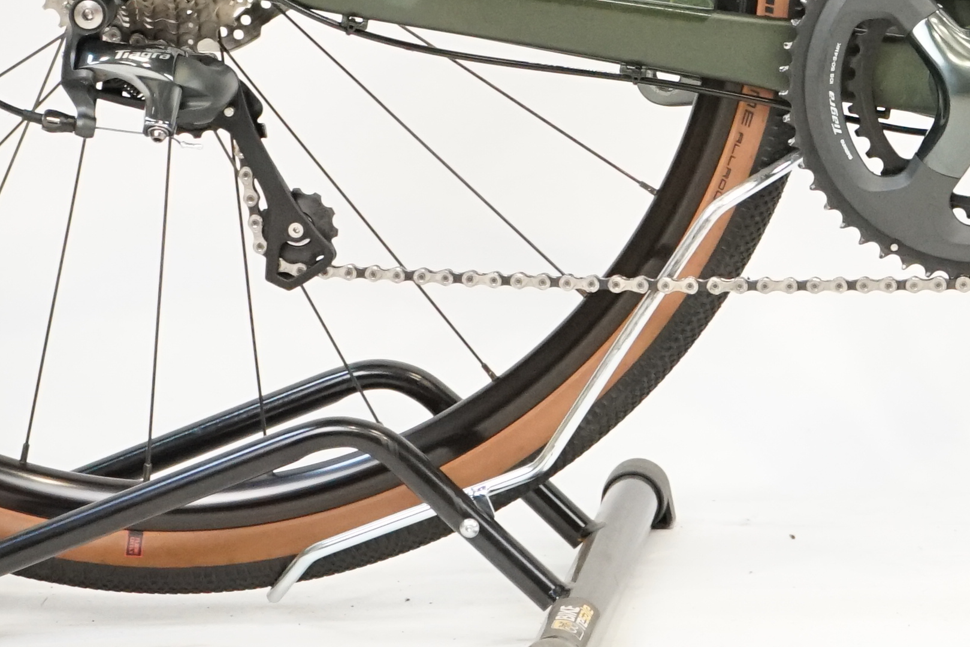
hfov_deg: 9.0
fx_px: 6090
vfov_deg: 6.0
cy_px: -323
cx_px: 1209
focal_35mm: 226
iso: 3200
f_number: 5.6
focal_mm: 61
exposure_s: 1/200
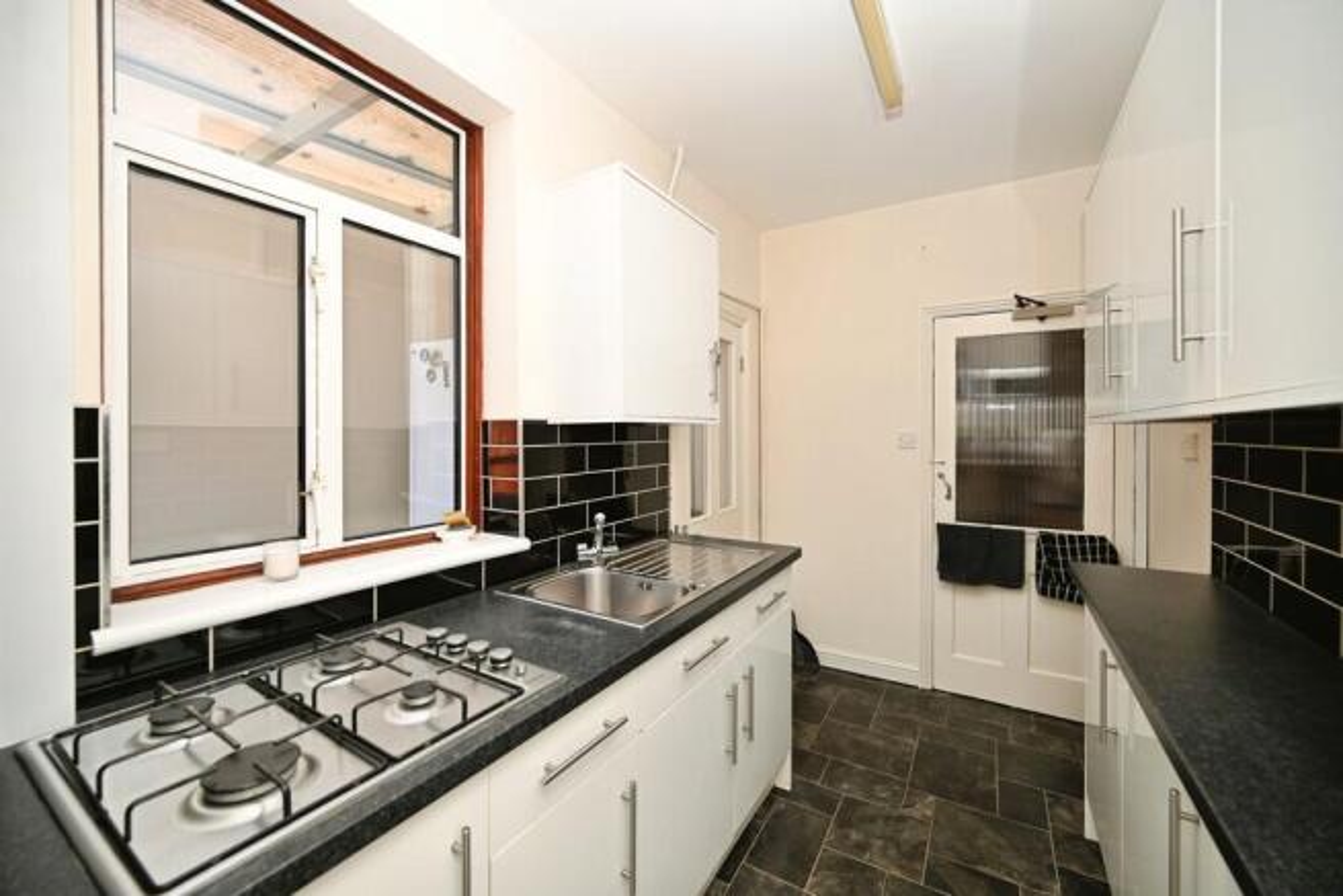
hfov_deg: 104.2
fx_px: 522
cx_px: 672
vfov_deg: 81.2
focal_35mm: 14
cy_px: 448
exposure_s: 1/60
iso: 100
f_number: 4
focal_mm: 14
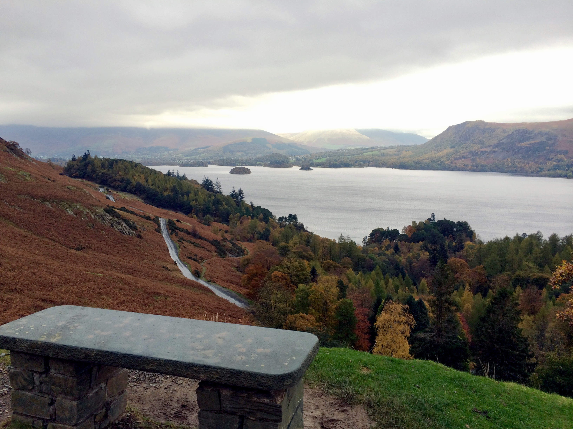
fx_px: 497
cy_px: 214
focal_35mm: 30
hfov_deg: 60.0
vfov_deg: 46.8
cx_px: 286
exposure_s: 1/60
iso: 40
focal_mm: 4.12
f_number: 2.2
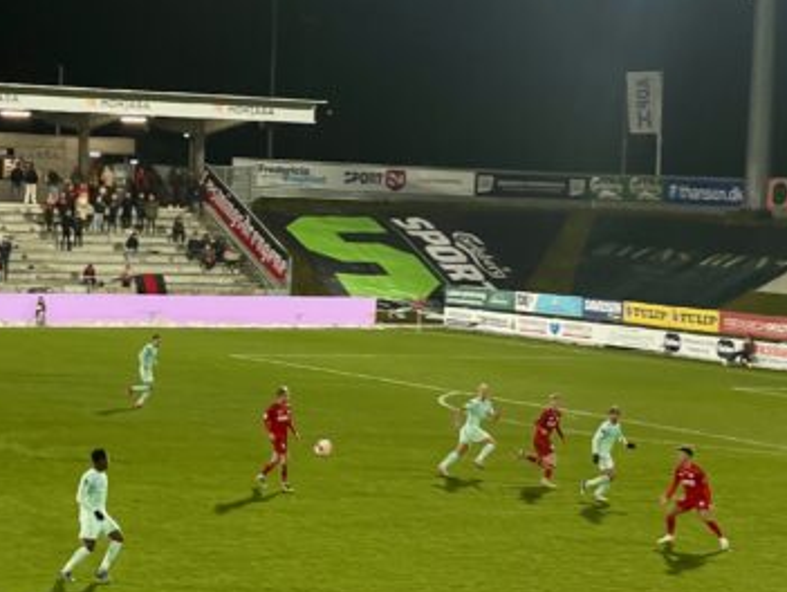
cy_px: 204
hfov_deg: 18.7
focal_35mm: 103
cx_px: 63
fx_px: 2344
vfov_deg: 14.4
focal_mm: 6
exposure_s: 1/101
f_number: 2
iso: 80
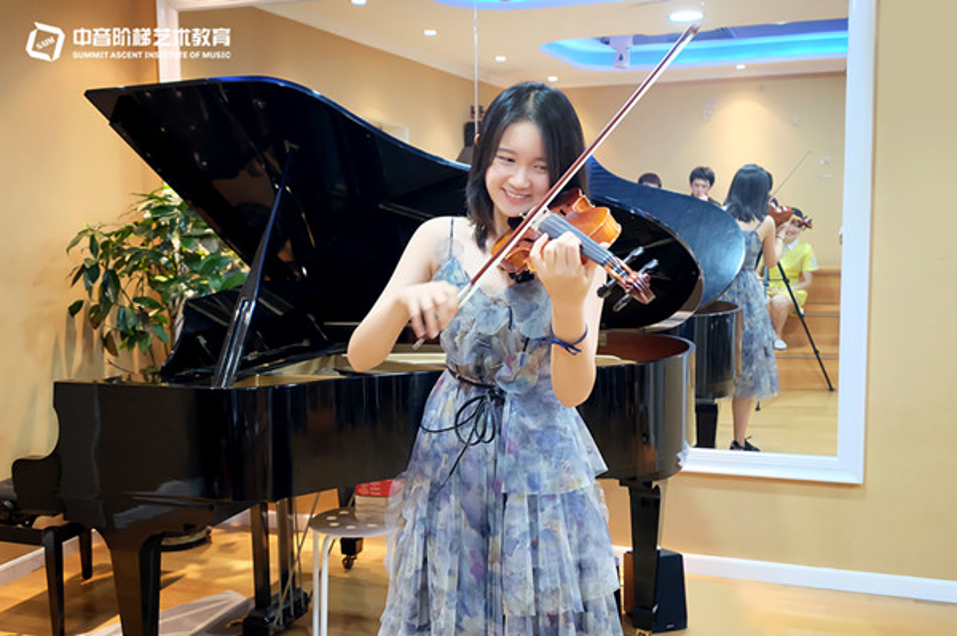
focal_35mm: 36
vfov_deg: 36.8
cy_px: 318
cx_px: 478
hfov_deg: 53.2
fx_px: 956
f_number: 4
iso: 3200
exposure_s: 1/40
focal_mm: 24
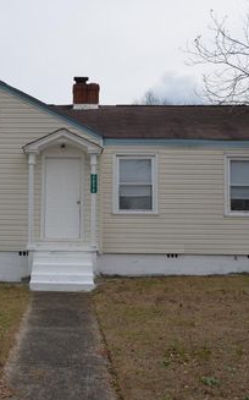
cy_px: 200
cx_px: 60
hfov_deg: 30.0
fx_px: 457
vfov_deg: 47.2
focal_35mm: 42
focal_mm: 18
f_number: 3.5
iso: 100
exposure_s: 1/1250
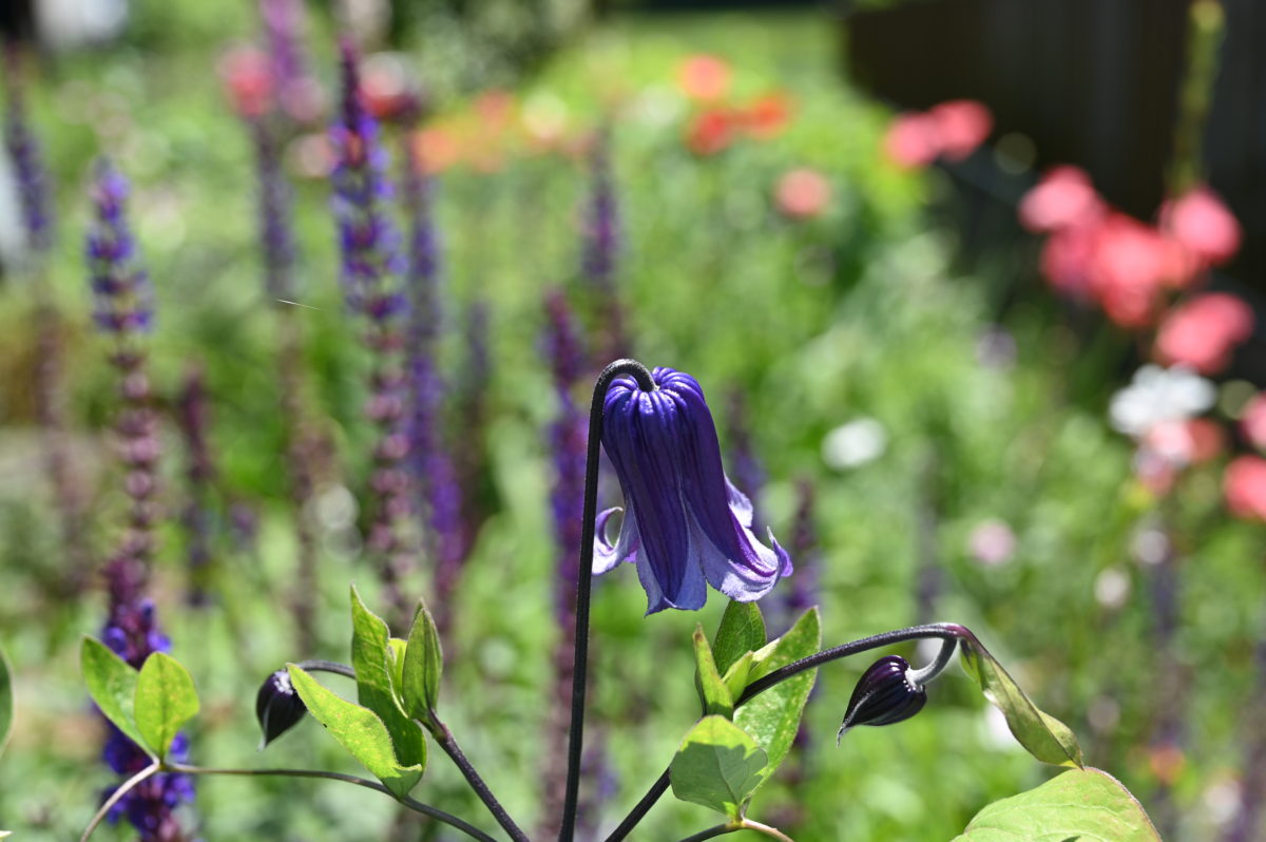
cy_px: 421
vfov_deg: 29.8
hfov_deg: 43.6
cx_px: 633
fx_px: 1581
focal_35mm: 45
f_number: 5.6
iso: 100
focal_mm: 45
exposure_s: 1/250
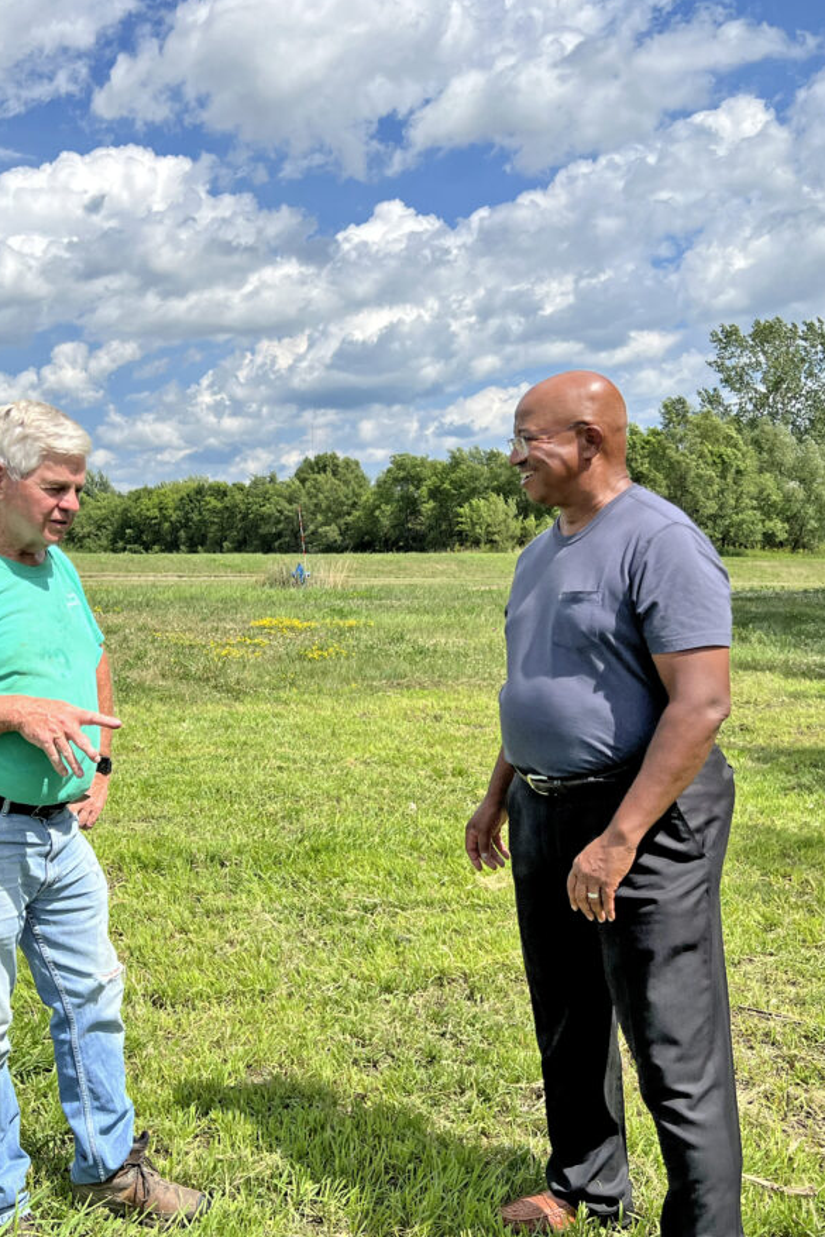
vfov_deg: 51.9
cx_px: 254
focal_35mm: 37
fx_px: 1271
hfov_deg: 35.5
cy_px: 608
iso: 50
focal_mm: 5.7
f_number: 1.5
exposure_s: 1/5319
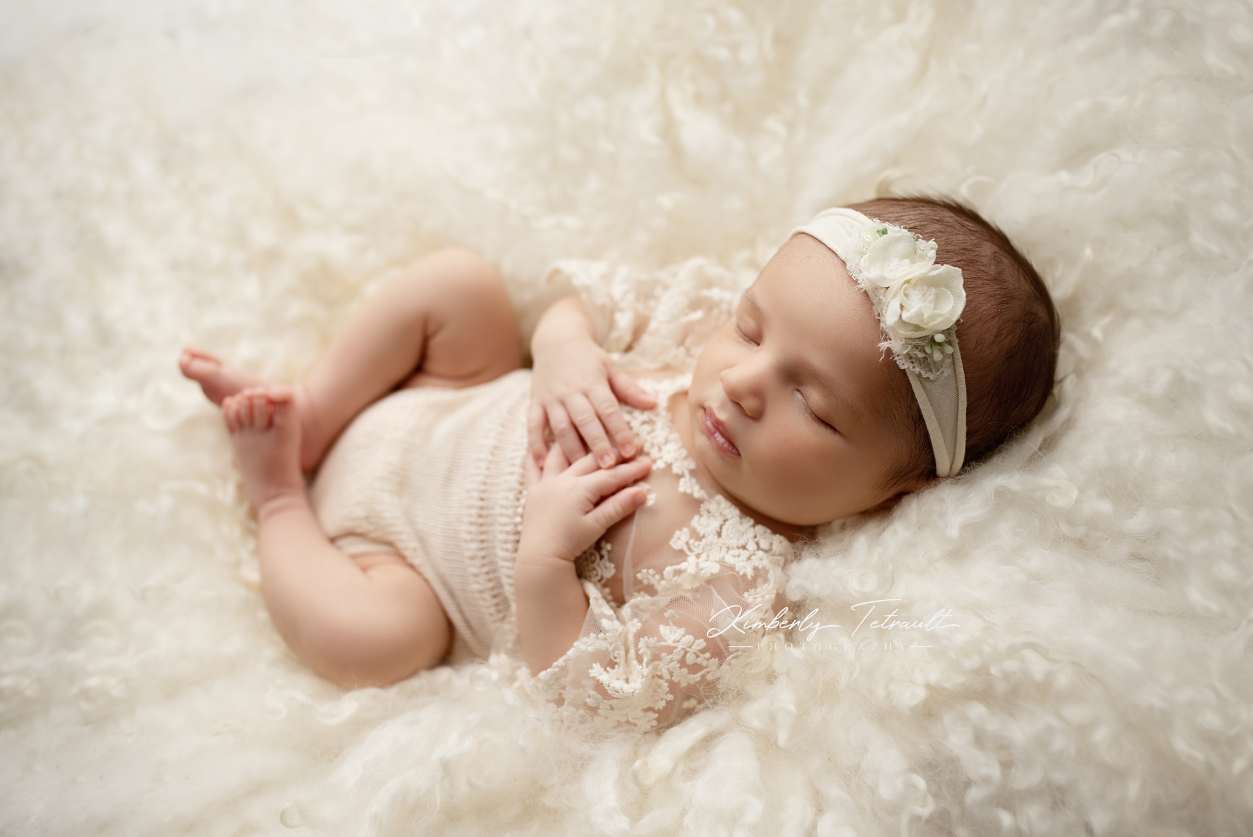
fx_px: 1219
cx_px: 626
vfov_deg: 37.9
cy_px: 418
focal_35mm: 35
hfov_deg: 54.4
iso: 125
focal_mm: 35
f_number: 2.8
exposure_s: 1/200
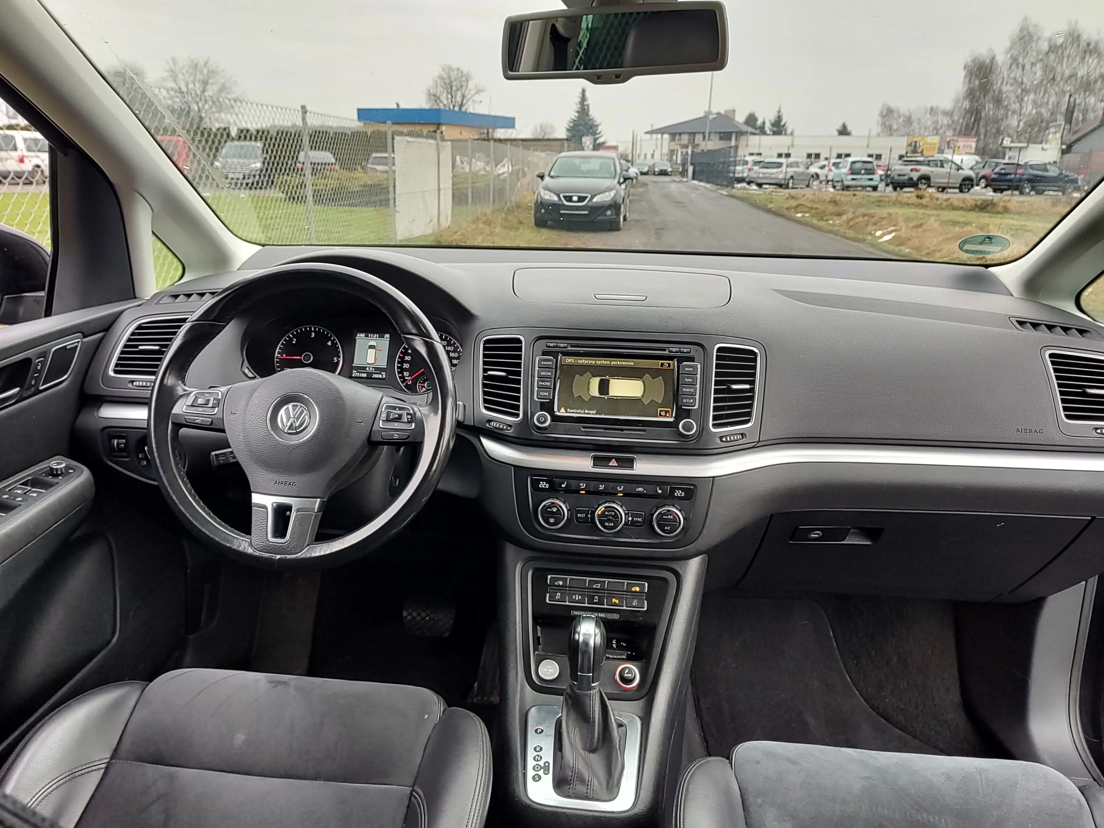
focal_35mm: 25
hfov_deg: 69.3
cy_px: 436
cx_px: 518
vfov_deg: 54.9
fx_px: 797
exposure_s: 1/124
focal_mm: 5.56
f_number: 1.8
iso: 100
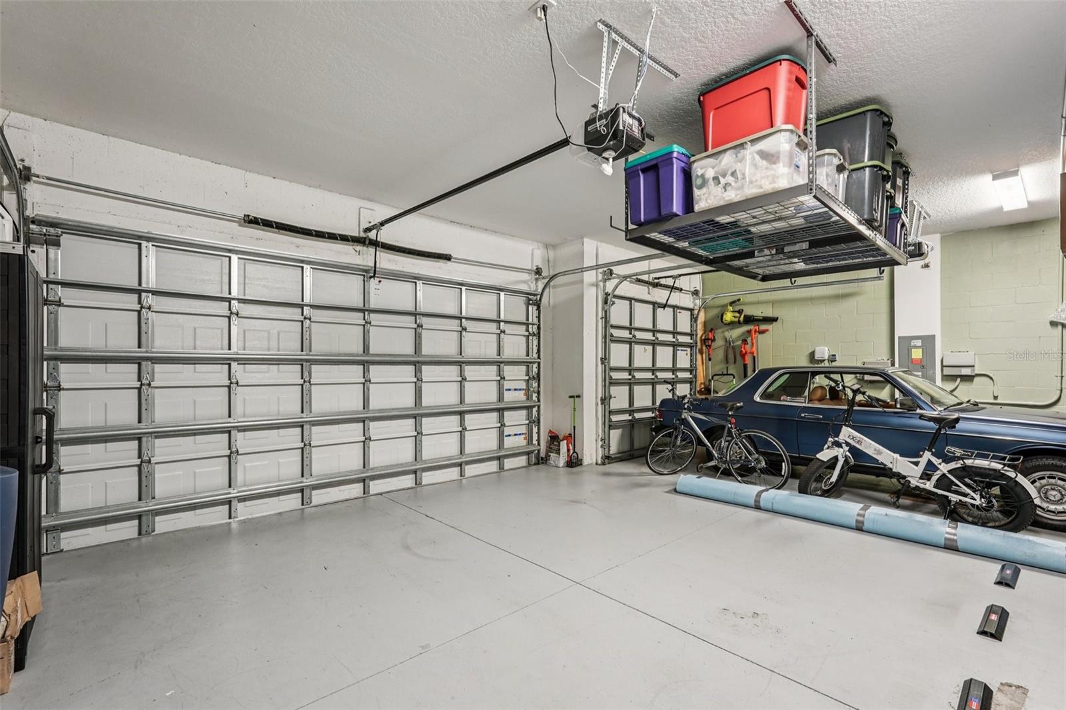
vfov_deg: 73.7
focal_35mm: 16
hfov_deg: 96.7
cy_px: 355
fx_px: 474
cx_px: 533
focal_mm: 16
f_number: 8
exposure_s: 1/1.67
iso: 400
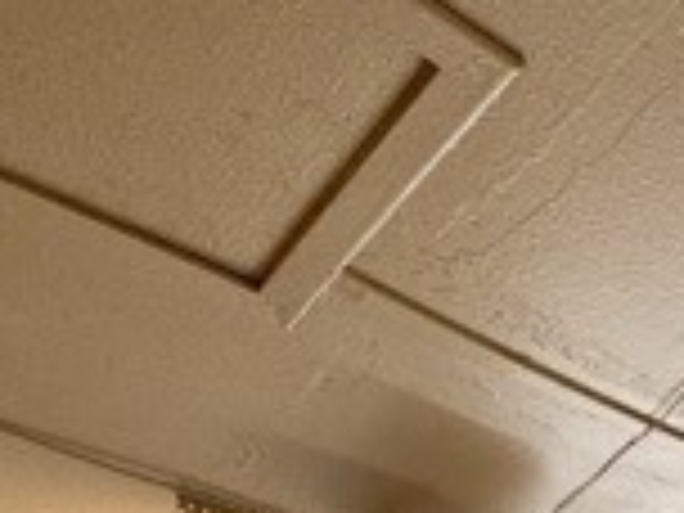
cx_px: 850
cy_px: 1040
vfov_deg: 17.4
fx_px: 1166
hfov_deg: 28.0
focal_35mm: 59
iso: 125
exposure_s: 1/120
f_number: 2.2
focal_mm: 2.22
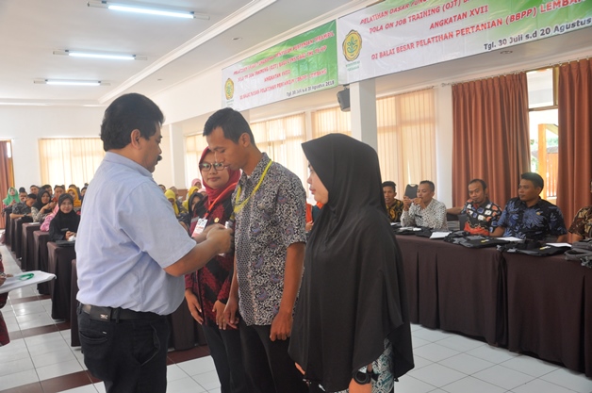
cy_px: 196
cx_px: 296
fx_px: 517
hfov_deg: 59.6
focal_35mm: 32
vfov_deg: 41.6
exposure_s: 1/15
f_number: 4
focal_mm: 21
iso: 400
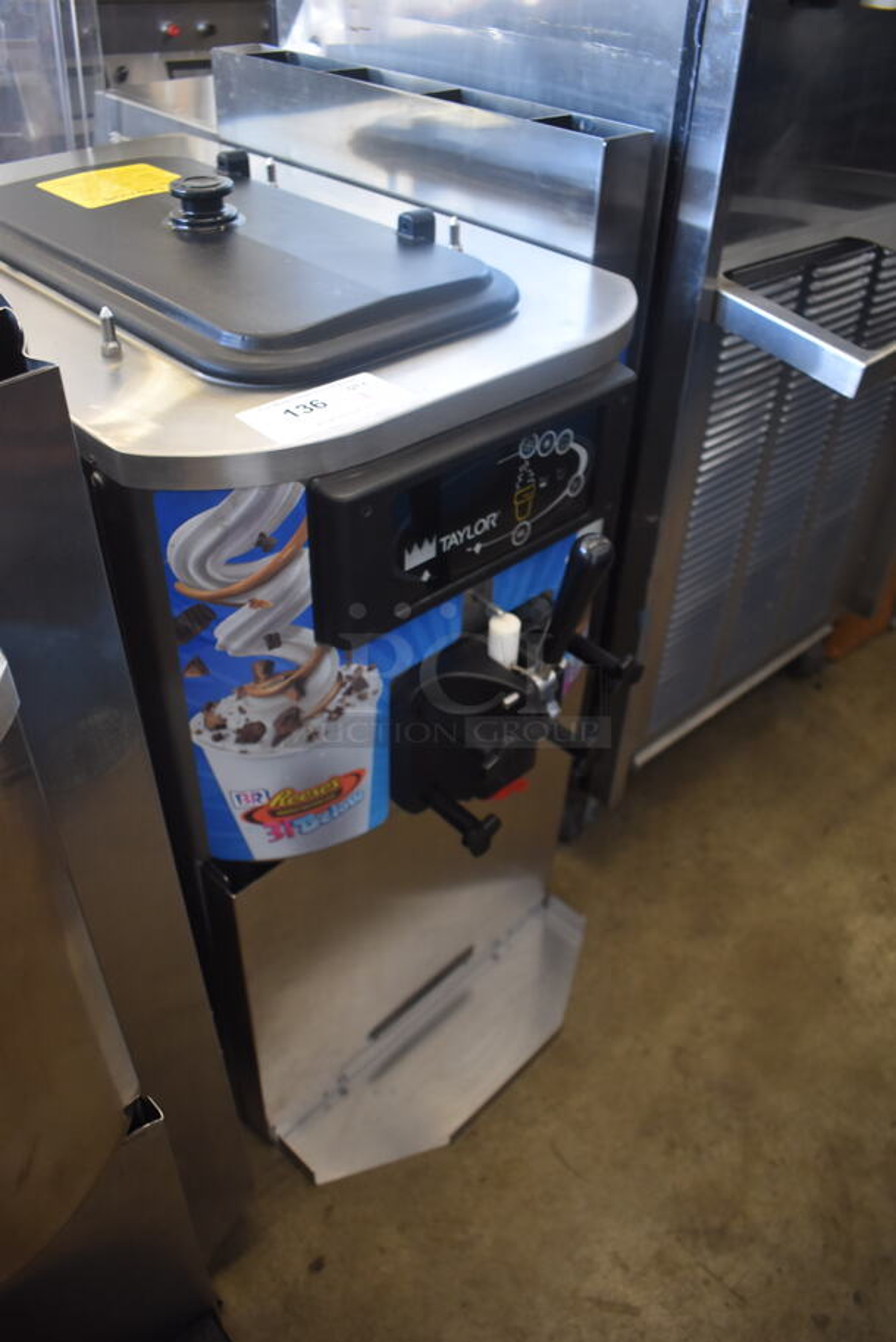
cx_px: 448
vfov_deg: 67.3
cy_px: 671
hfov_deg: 48.0
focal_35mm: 27
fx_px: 1006
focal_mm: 18
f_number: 3.5
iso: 800
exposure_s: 1/160
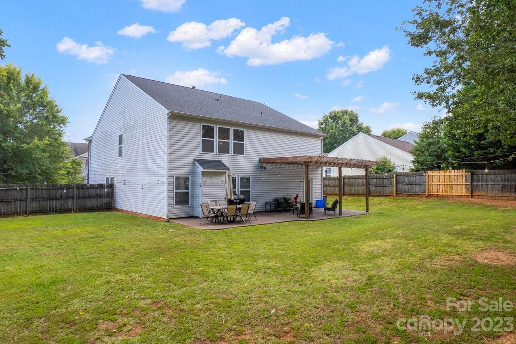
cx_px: 258
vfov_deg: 57.2
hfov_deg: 78.6
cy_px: 172
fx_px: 315
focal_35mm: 22
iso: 100
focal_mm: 8.38
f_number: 2.8
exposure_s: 1/730
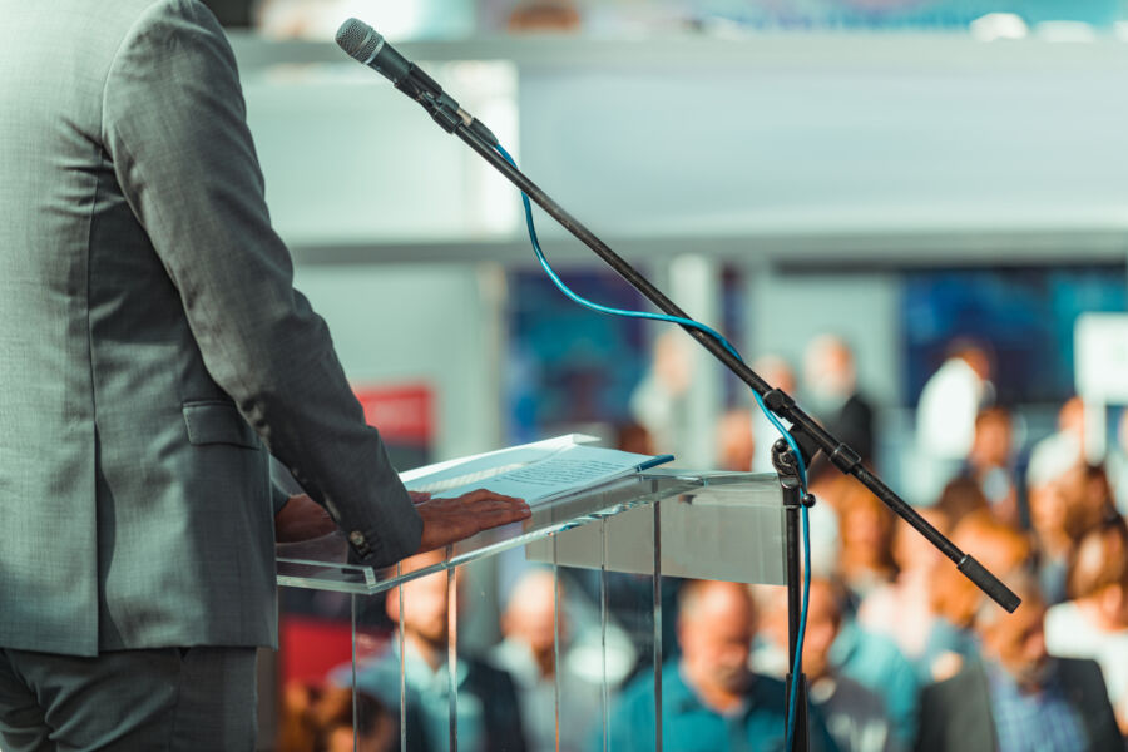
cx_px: 564
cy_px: 376
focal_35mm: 140
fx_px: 4386
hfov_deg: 14.7
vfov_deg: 9.8
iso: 200
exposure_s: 1/200
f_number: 2.8
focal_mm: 140
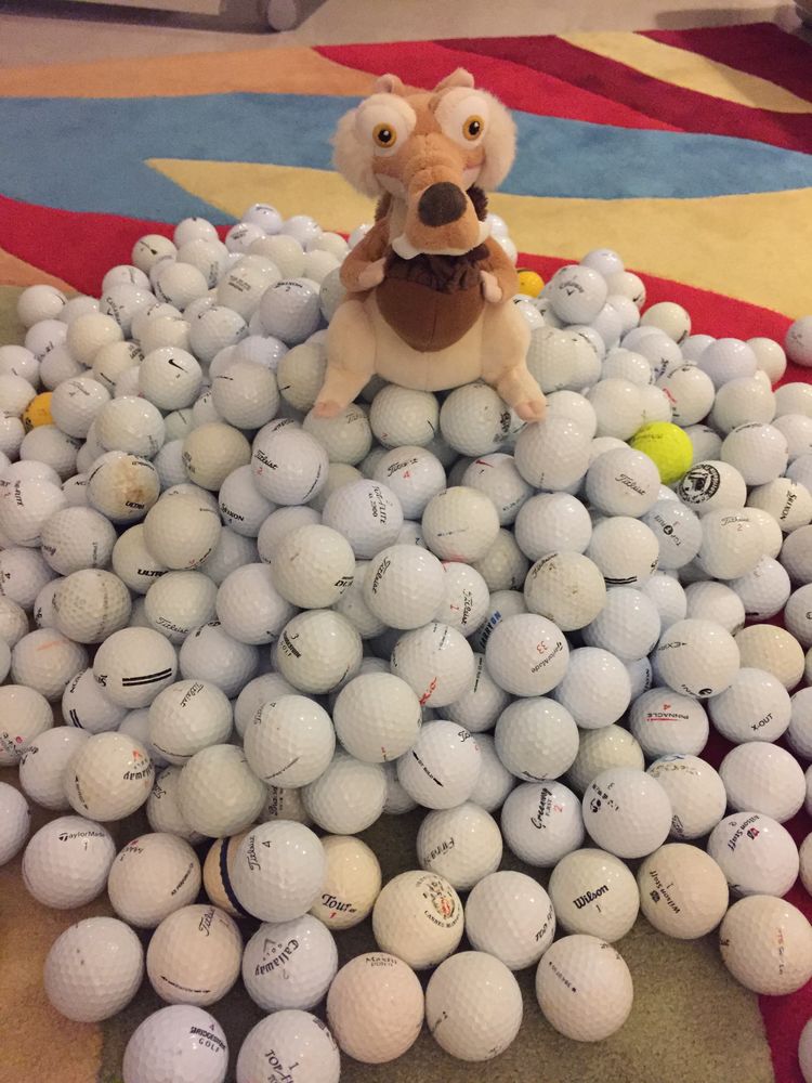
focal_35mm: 29
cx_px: 406
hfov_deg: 48.2
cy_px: 542
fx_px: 907
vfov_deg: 61.7
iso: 400
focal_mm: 4.15
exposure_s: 1/17
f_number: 2.2
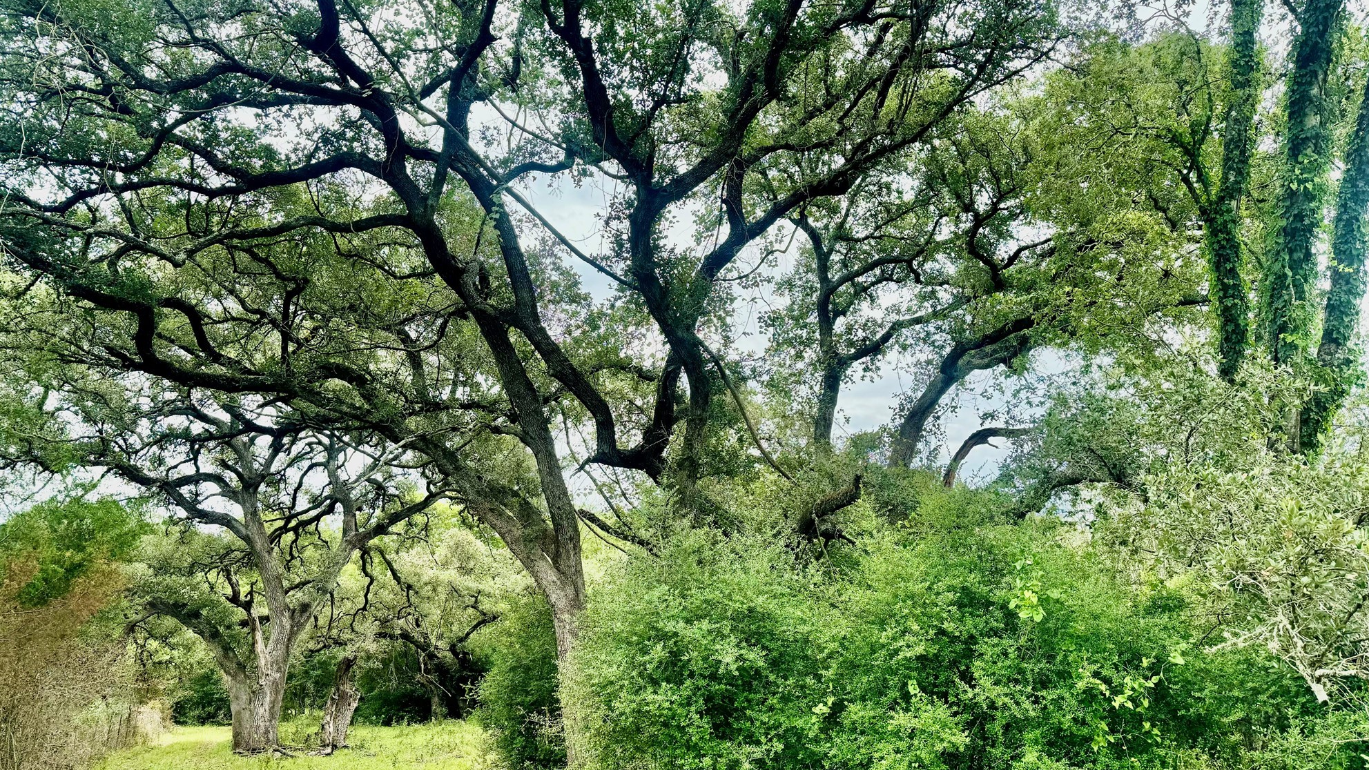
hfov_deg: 69.8
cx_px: 674
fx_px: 980
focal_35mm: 27
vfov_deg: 42.9
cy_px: 375
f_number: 1.78
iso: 80
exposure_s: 1/1488
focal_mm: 6.76
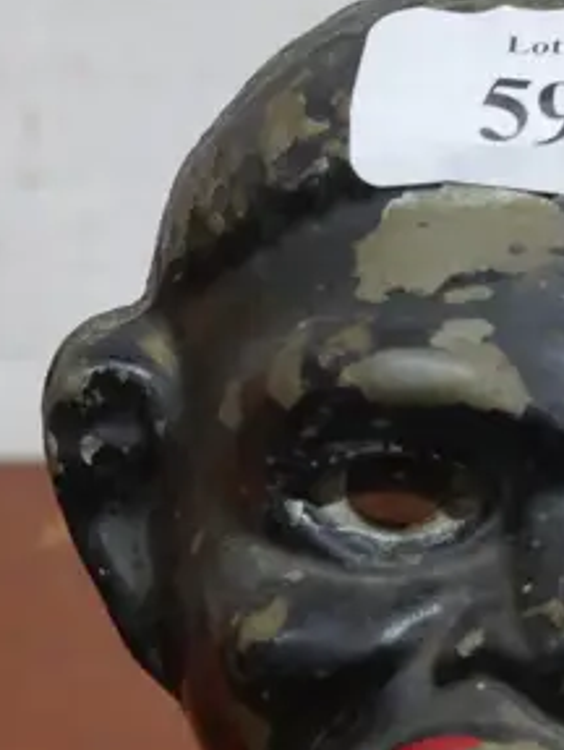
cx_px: 612
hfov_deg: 6.5
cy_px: 941
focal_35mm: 228
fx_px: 4942
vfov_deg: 8.6
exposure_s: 1/80
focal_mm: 32
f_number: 5.4
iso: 1250
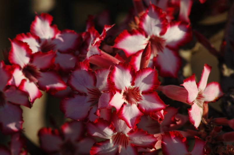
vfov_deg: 4.6
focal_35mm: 300
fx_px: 1948
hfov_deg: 6.9
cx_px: 117
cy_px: 78
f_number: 8
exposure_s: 1/400
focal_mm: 200
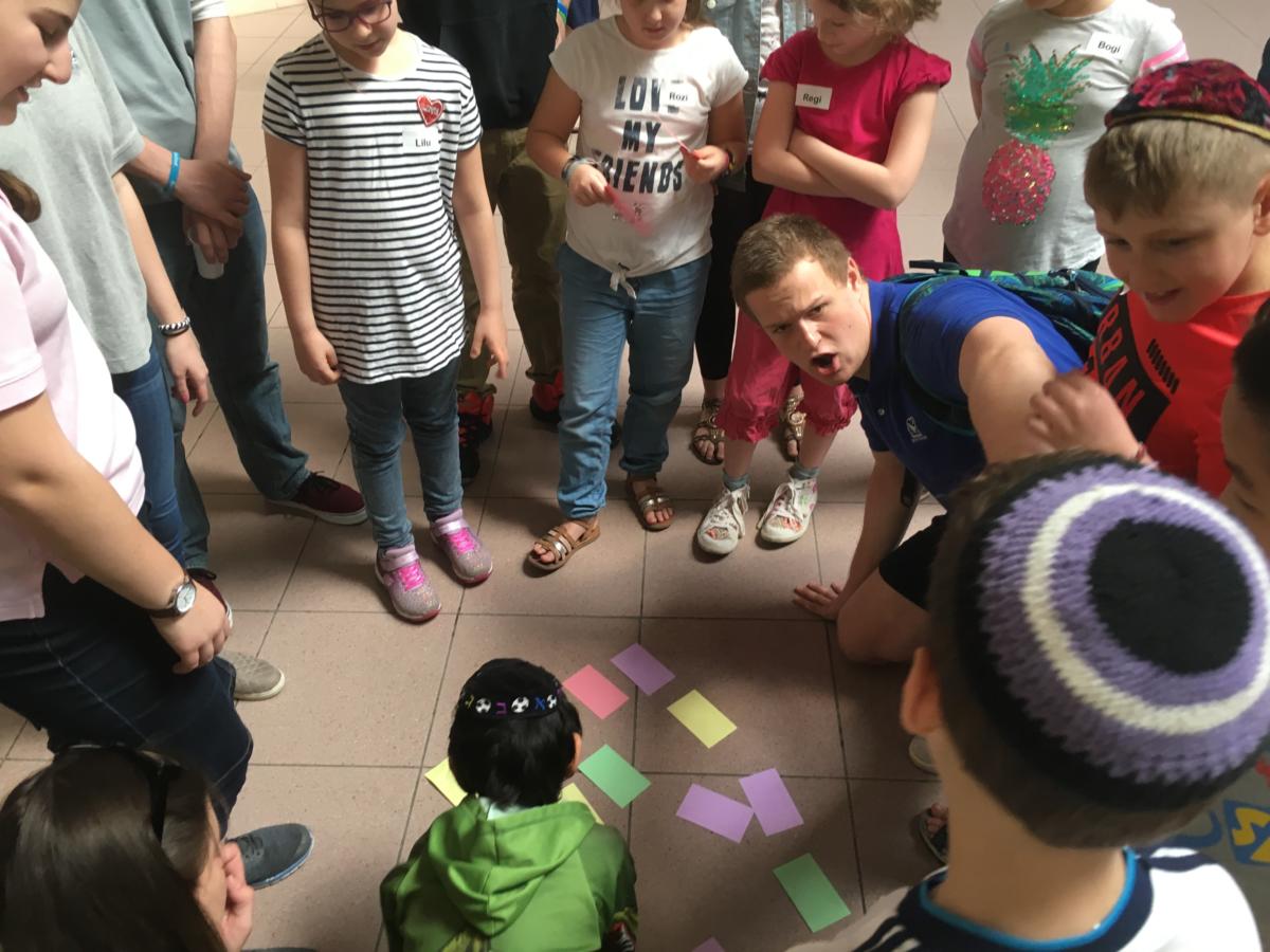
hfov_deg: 61.7
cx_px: 635
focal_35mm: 29
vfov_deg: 48.2
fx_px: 1064
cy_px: 476
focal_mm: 4.15
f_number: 2.2
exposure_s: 1/33
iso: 100
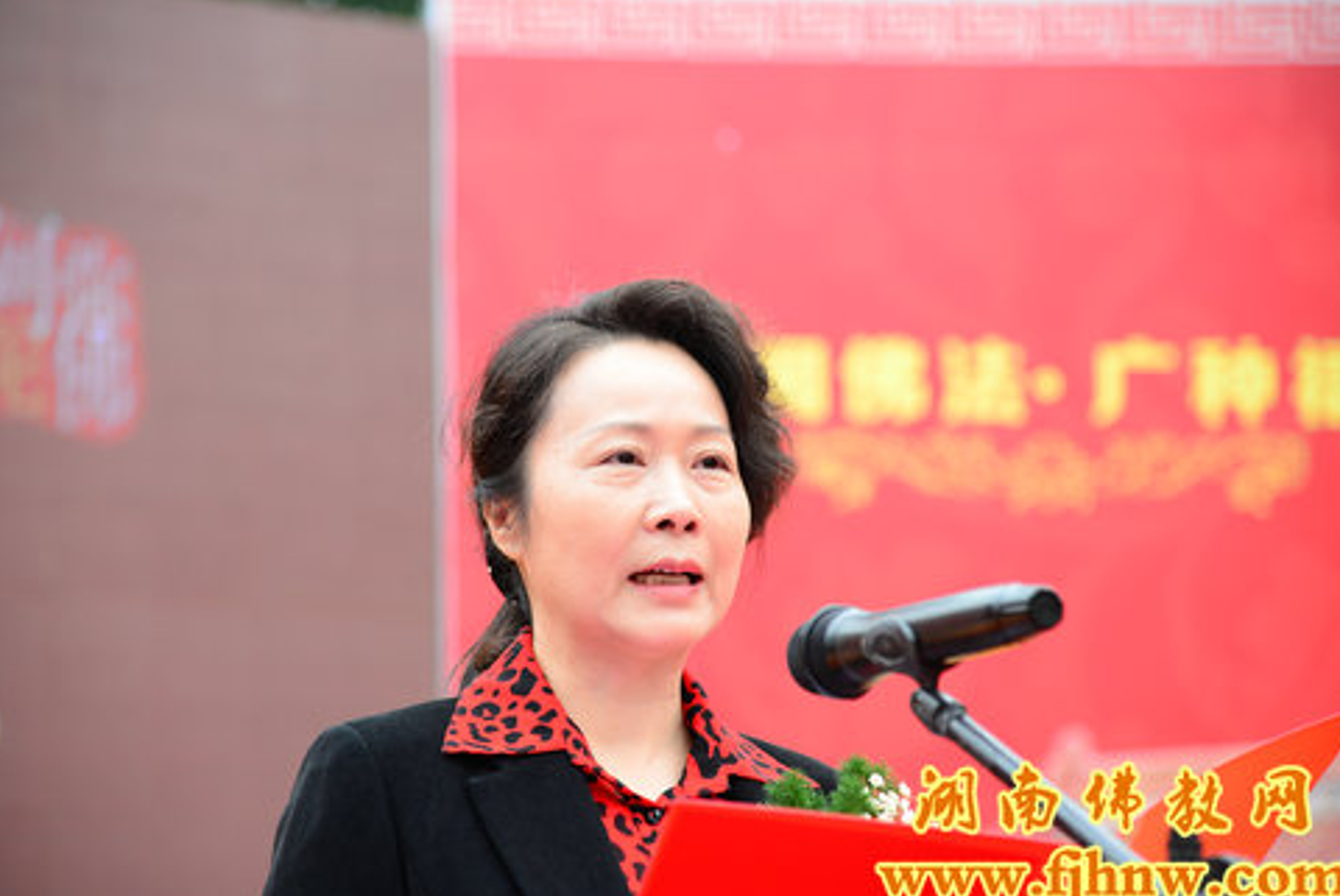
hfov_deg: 16.4
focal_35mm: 125
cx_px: 670
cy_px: 461
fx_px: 4657
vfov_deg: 11.0
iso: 140
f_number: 4
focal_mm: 120
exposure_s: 1/125
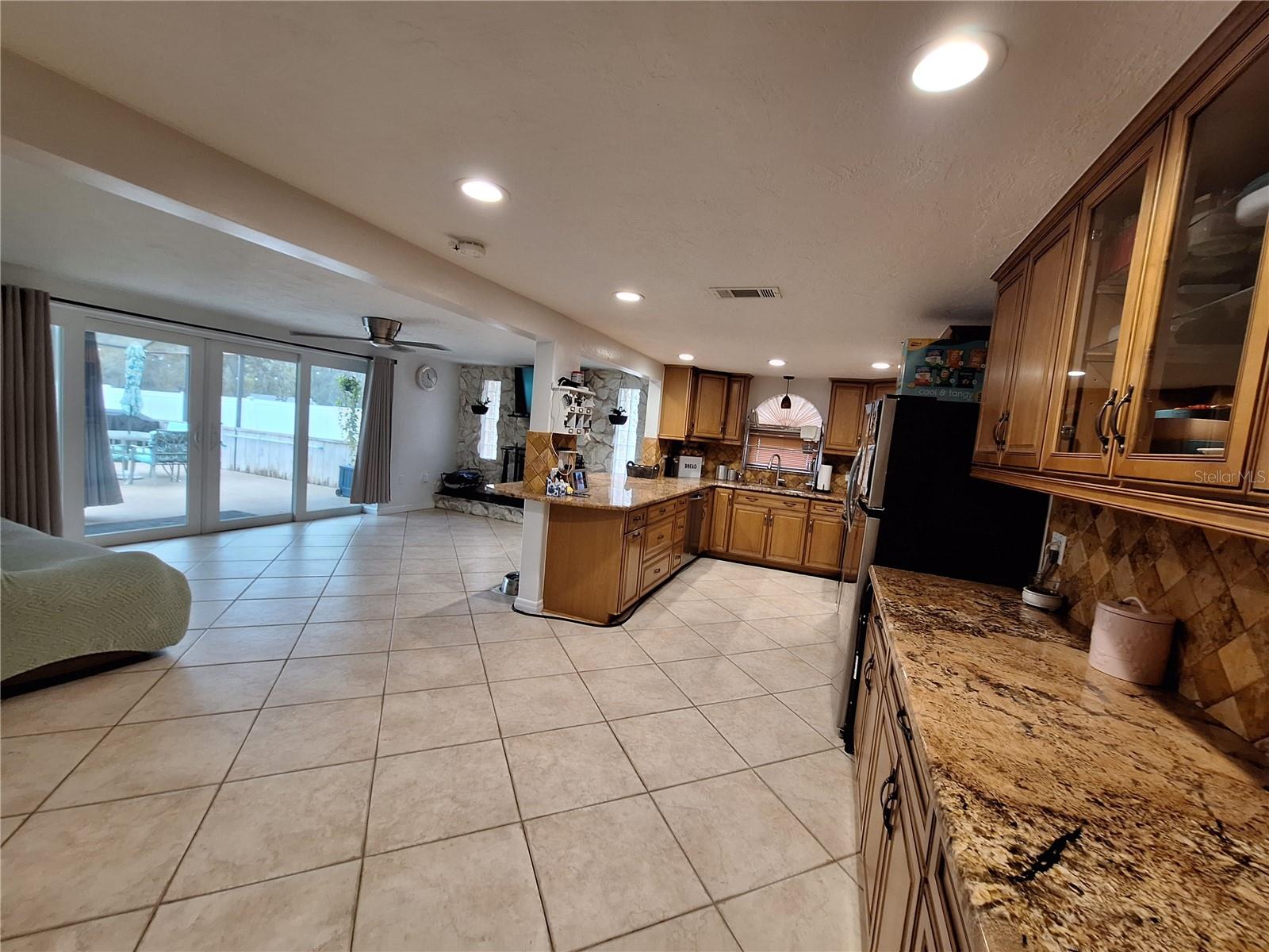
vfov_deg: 89.9
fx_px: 477
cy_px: 476
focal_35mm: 13
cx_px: 634
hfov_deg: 106.2
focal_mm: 1.74
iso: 80
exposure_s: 1/40
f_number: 2.2
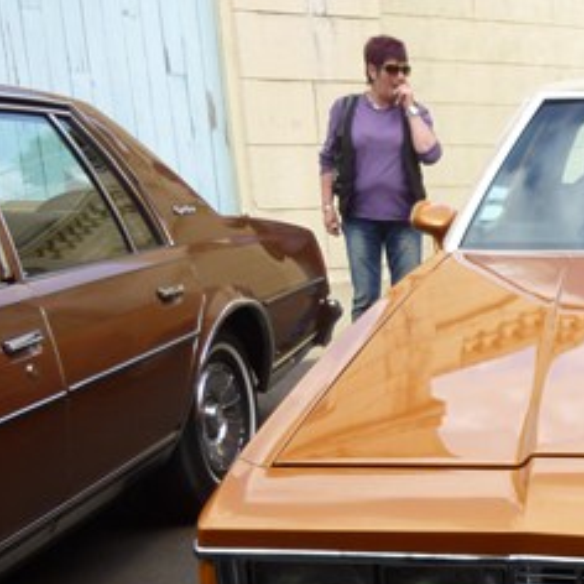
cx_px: 772
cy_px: 512
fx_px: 1145
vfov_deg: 27.7
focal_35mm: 60
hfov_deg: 24.7
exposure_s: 1/250
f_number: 3.3
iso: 80
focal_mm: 4.5
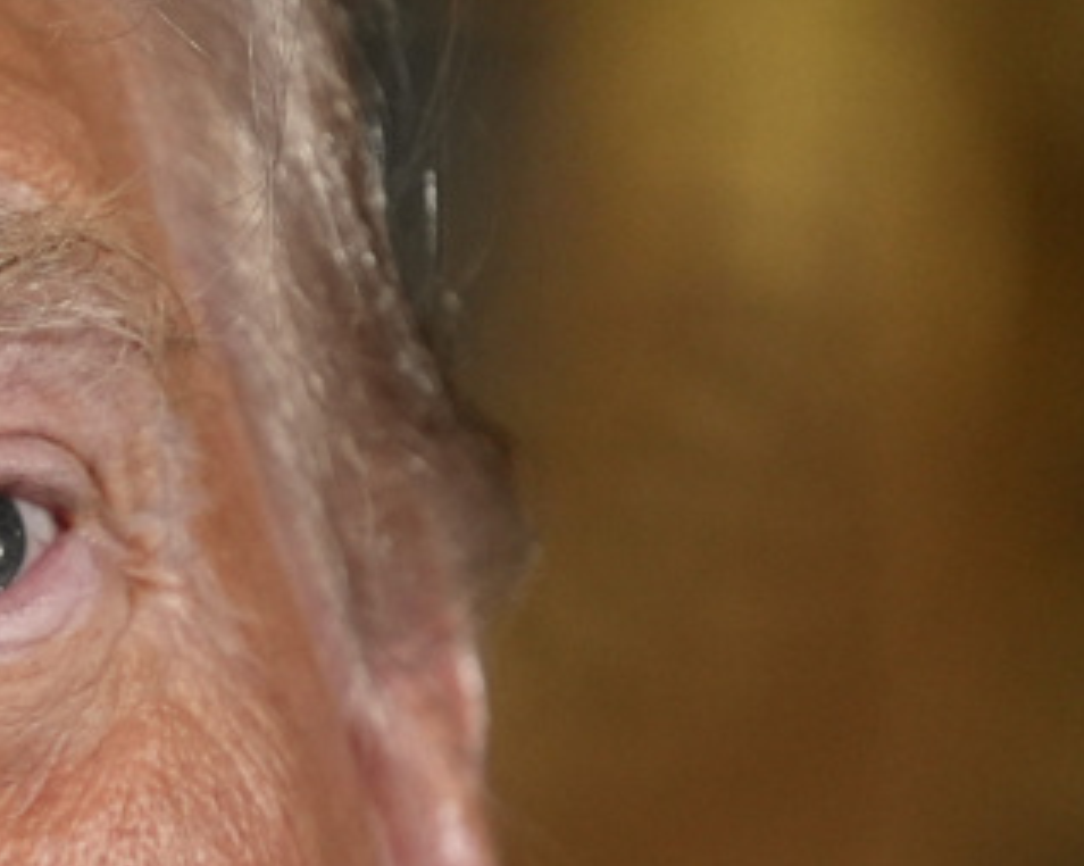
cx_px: -498
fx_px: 40912
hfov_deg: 1.5
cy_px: 1323
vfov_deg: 1.2
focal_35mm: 1276
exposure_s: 1/320
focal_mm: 318
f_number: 5.6
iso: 2000
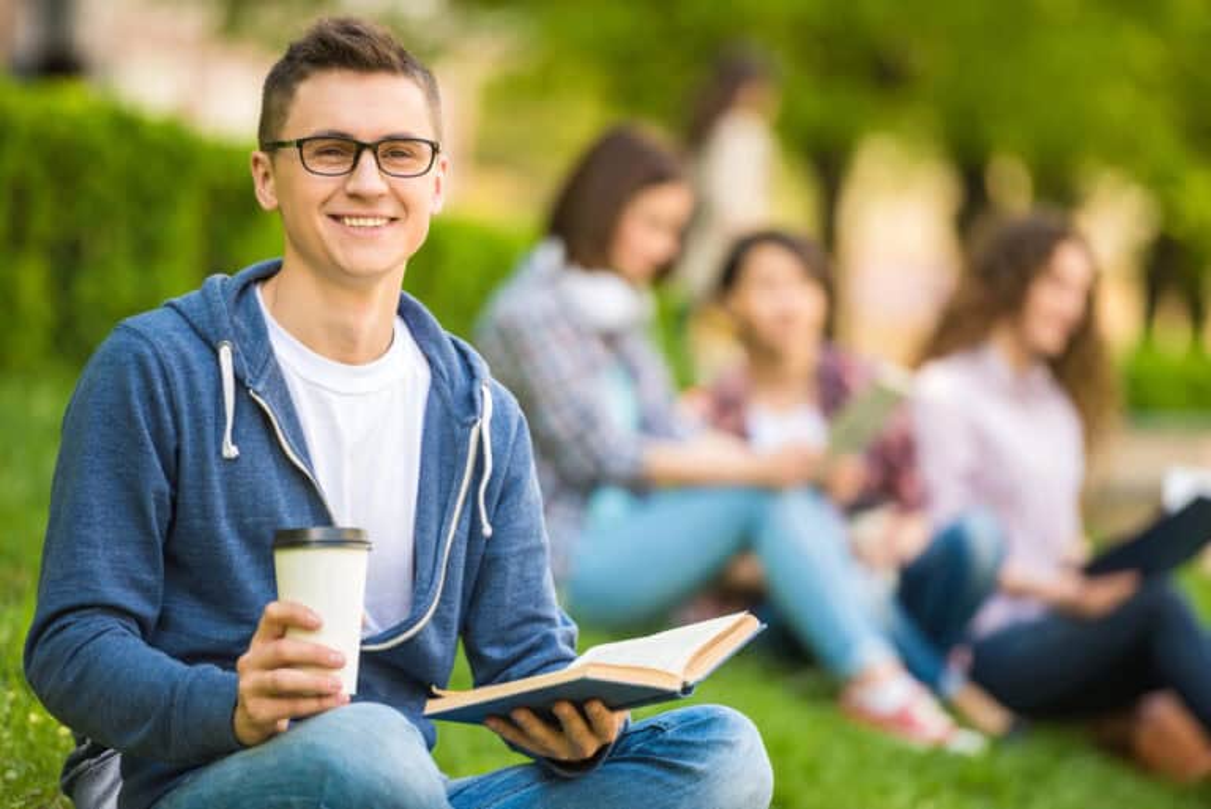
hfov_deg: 10.3
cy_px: 404
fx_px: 6731
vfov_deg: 6.9
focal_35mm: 200
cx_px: 606
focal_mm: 200
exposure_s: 1/400
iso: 250
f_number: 2.8
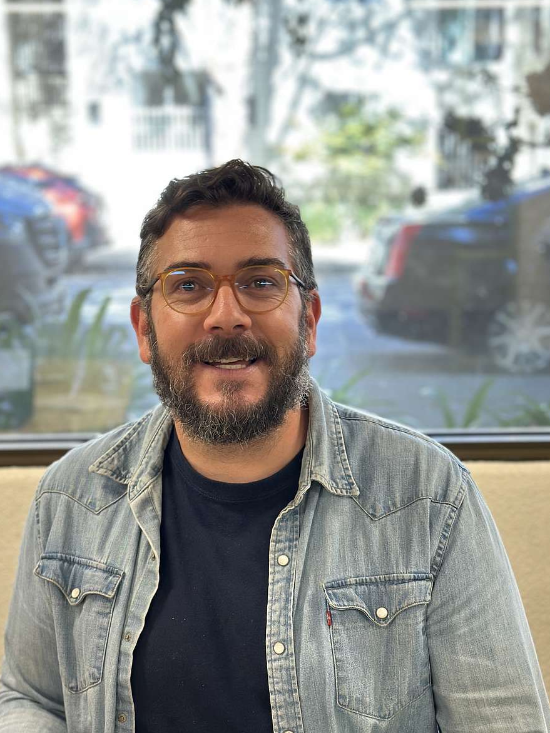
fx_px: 1250
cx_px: 266
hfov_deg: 24.8
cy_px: 445
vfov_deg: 32.6
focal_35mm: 59
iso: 80
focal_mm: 6.86
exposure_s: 1/60
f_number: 1.78
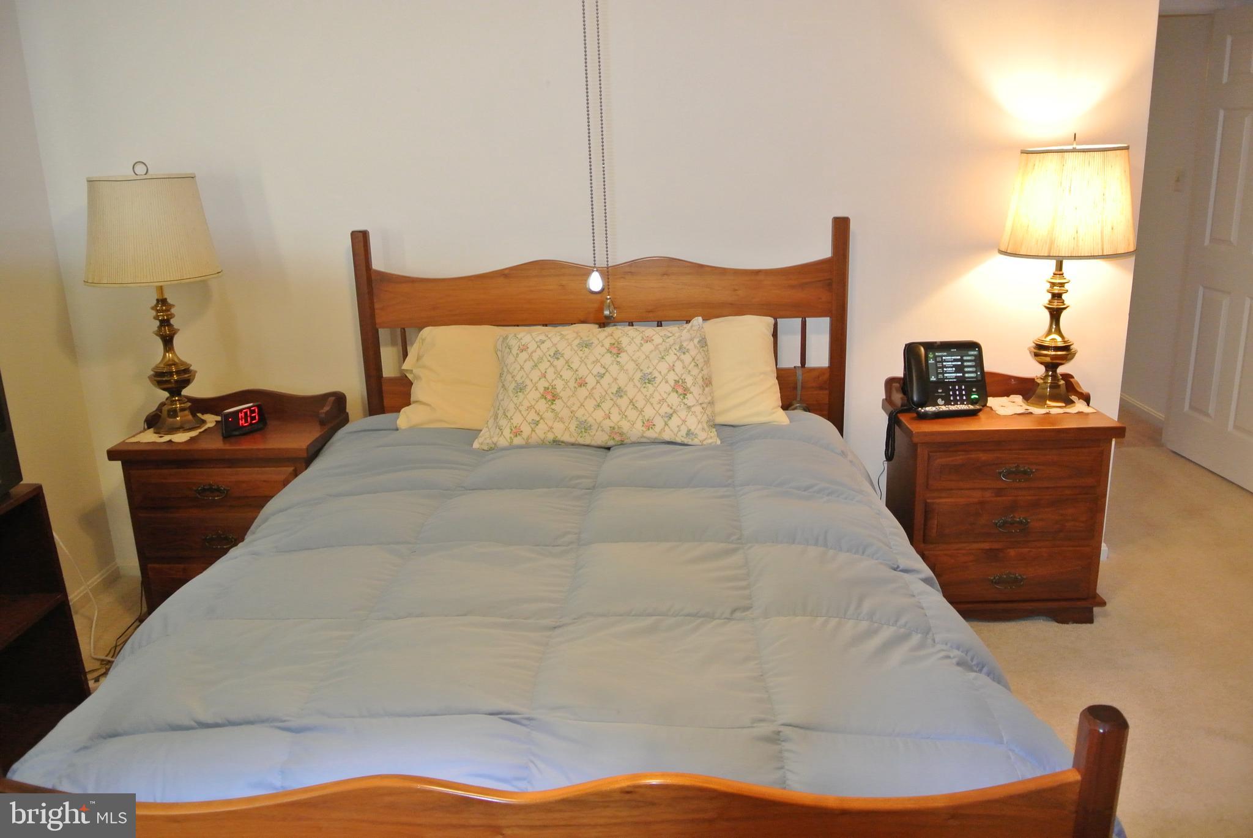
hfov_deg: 67.3
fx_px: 941
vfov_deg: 48.0
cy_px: 419
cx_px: 626
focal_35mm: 27
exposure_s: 1/60
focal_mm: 10
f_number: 3.5
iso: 900
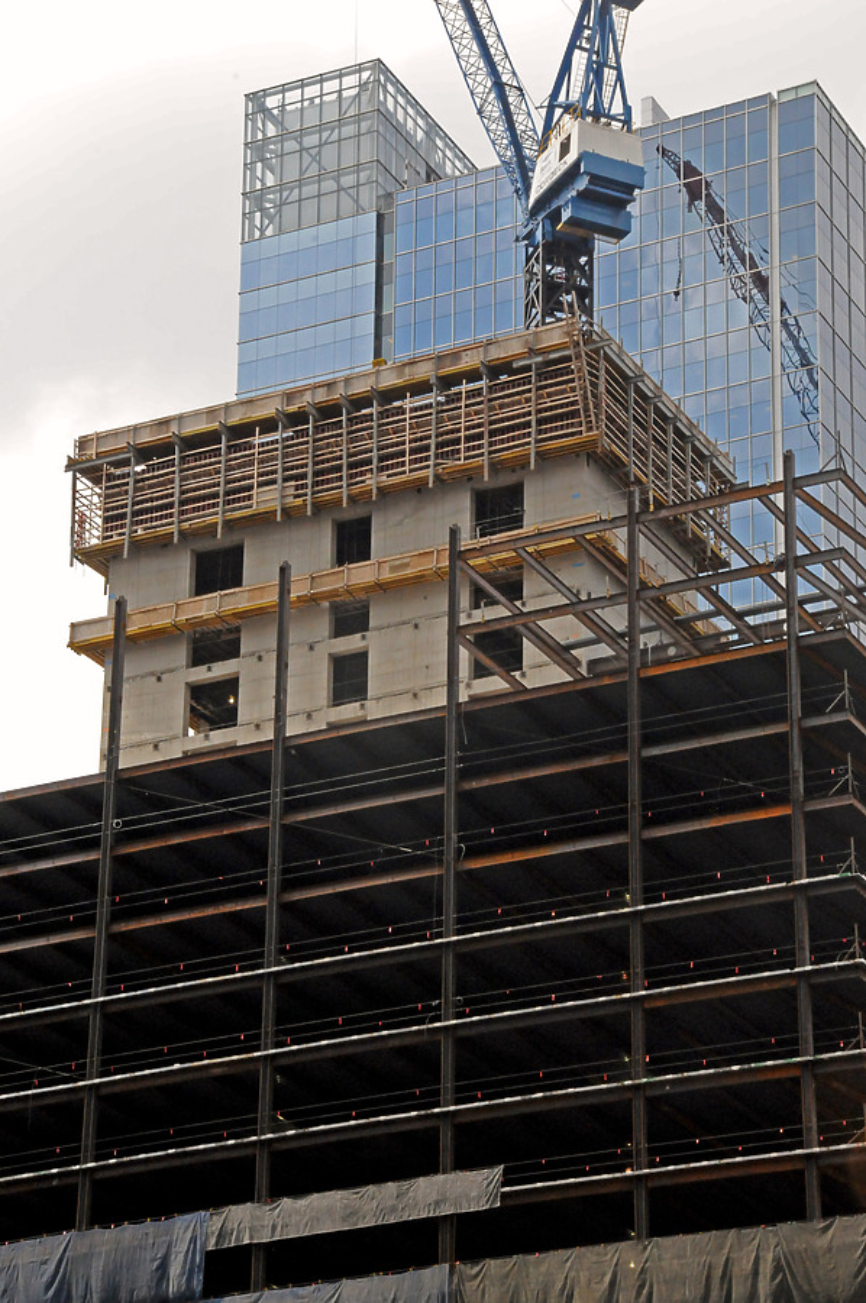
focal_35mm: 105
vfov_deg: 19.5
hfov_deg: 13.0
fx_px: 3797
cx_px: 433
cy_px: 652
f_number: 20
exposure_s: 1/320
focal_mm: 70
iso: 2000
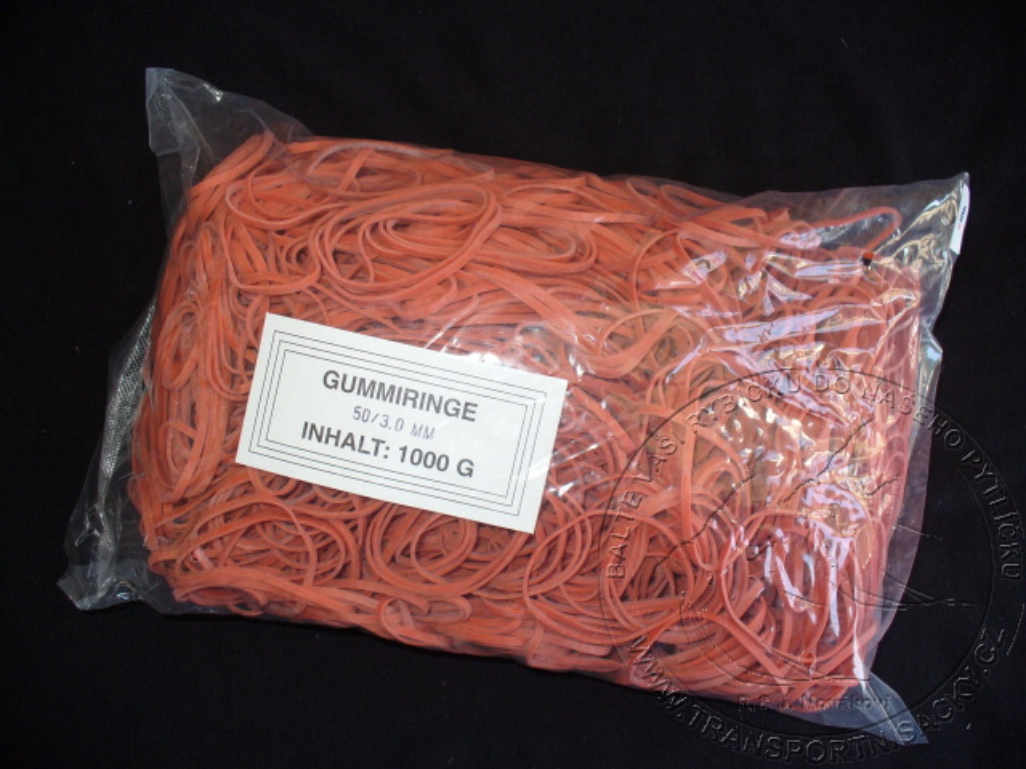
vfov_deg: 38.7
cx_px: 513
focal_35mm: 37
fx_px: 1097
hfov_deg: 50.1
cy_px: 384
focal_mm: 6.1
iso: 100
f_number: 2.8
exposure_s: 1/60
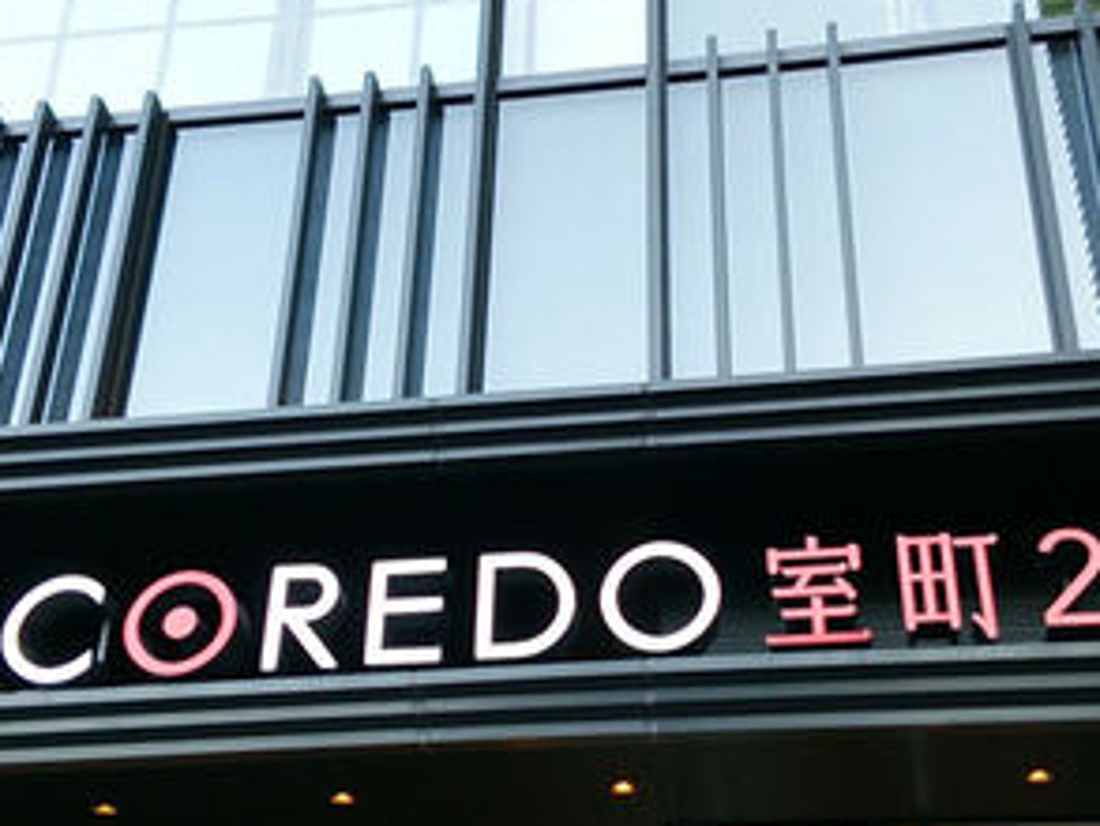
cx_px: 507
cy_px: 537
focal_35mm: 41
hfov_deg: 45.7
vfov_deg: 34.9
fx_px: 1303
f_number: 1.94
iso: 80
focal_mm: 4.06
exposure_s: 1/59
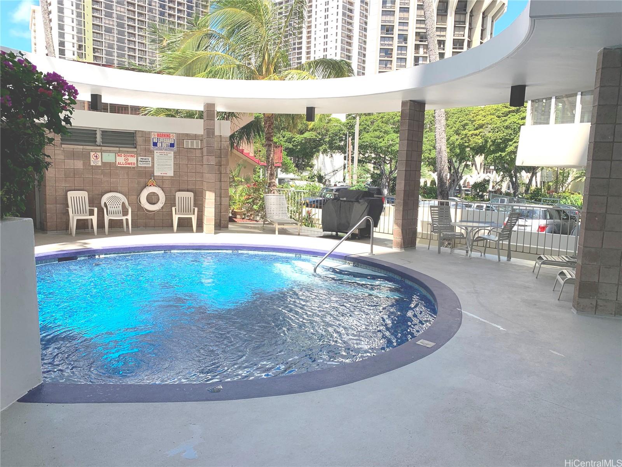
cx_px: 311
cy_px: 234
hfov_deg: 67.3
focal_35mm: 26
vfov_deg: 53.1
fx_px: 467
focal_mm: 4.25
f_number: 1.8
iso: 25
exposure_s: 1/1001
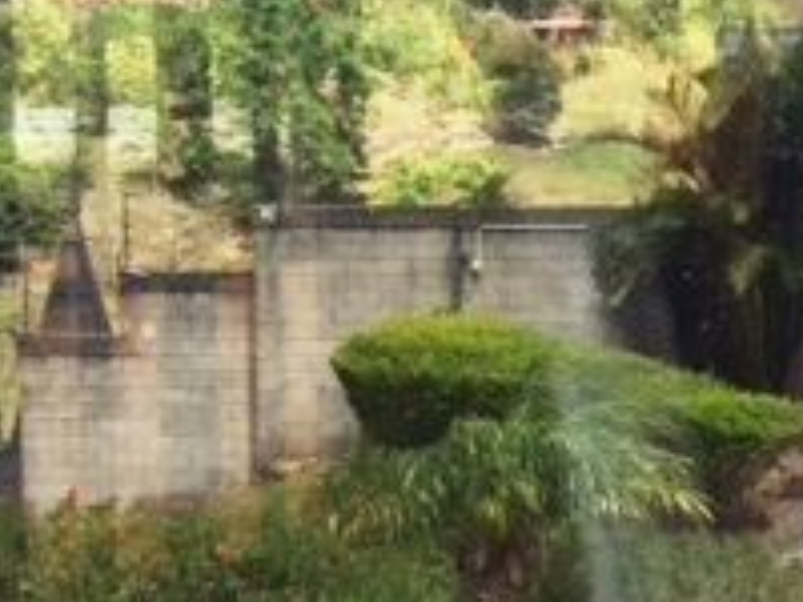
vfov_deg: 15.8
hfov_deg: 19.4
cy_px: 165
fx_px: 2157
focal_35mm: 93
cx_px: 1056
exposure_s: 1/456
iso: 32
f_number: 2.2
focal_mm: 4.15
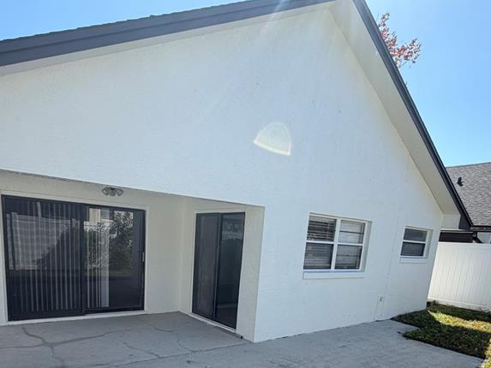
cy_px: 307
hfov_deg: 69.2
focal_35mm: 25
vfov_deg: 50.7
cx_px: 219
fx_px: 355
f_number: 2.2
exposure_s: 1/770
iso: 32
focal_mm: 2.22
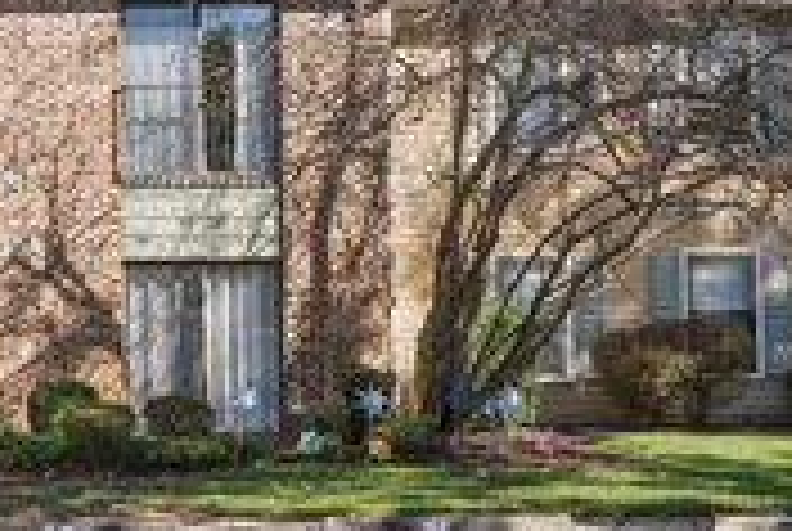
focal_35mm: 85
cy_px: 288
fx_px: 1873
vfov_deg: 16.1
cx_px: -81
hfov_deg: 22.5
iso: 640
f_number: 7.1
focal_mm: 30
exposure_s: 1/640
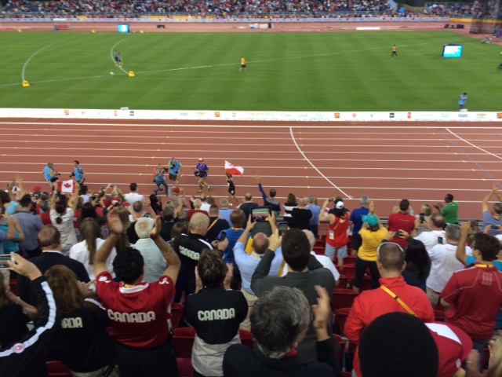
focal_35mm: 29
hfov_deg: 61.7
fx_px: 421
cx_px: 251
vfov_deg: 48.2
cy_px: 188
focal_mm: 4.15
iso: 40
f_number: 2.2
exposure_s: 1/60
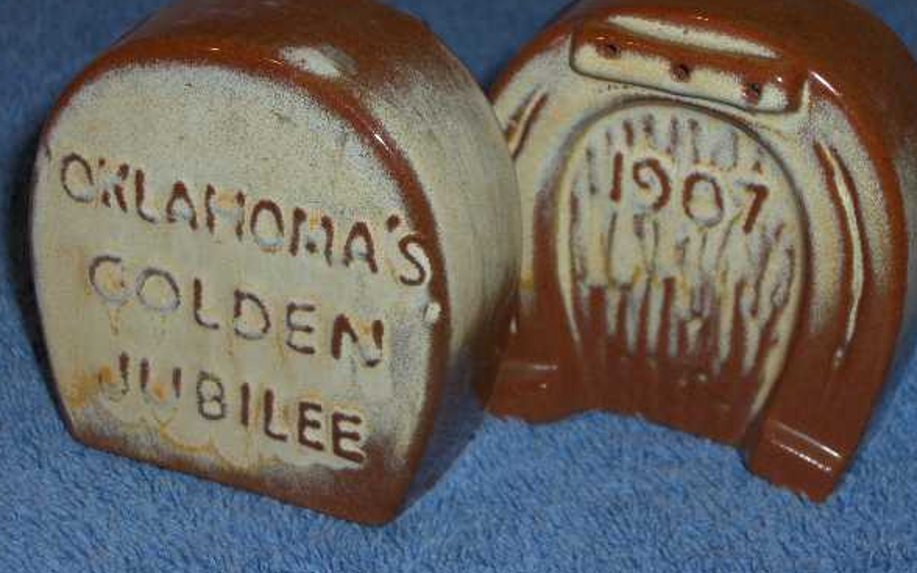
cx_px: 483
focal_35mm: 90
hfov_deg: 23.0
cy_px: 233
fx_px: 2248
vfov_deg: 14.5
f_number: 8.6
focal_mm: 16.3
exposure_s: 1/30
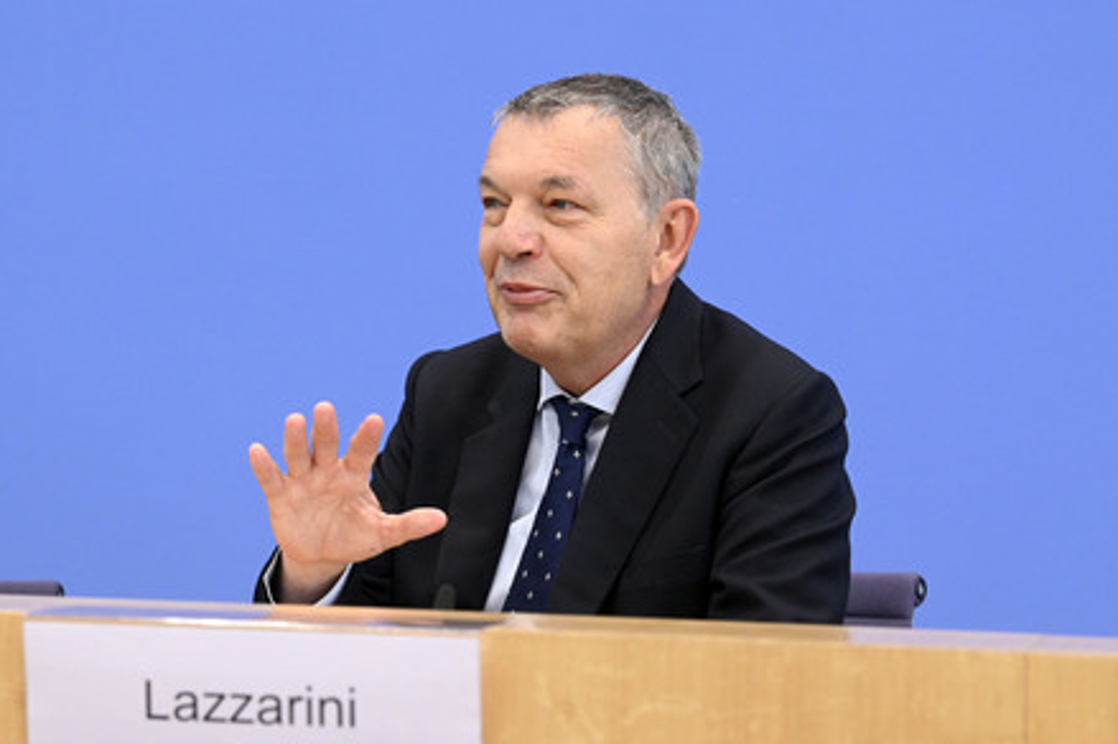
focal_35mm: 77
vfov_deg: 17.7
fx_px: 2389
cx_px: 567
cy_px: 372
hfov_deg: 26.3
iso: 4000
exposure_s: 1/500
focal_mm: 75
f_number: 5.6
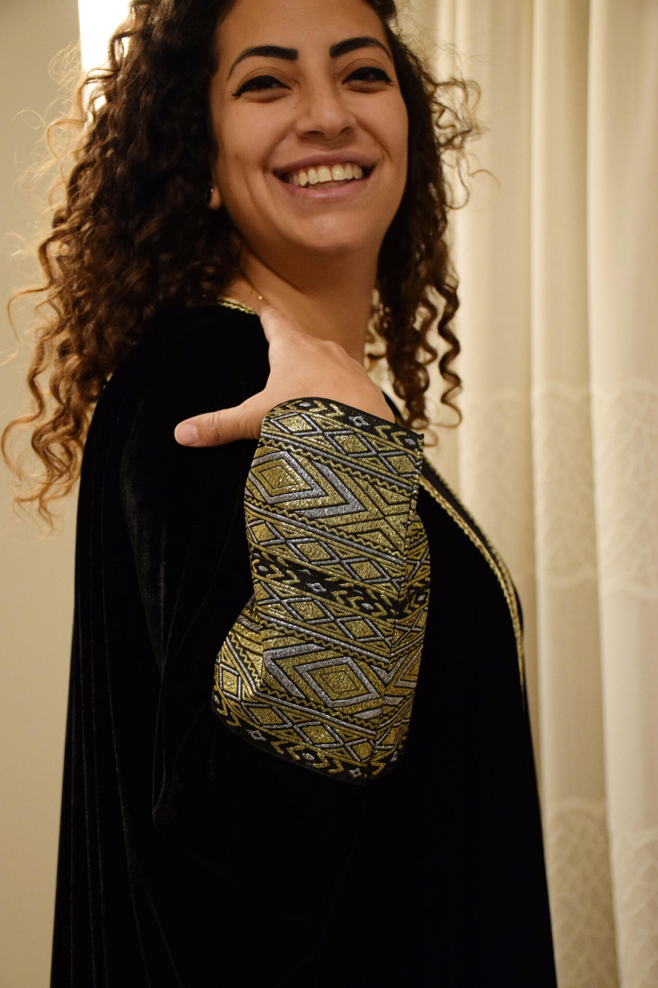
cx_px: 329
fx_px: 1316
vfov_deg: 41.1
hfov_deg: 28.1
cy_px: 494
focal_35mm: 48
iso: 2000
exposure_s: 1/60
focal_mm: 32
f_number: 4
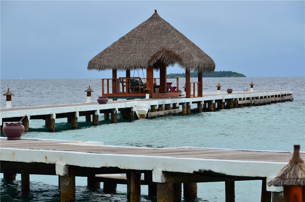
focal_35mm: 168
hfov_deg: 12.3
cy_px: 101
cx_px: 152
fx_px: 1420
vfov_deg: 8.1
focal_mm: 112
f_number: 11
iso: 100
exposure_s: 1/200
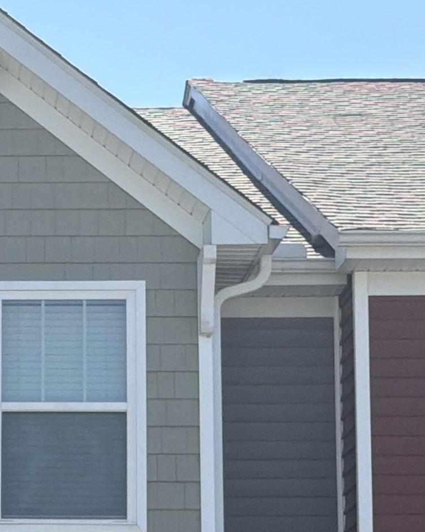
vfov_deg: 12.4
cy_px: 553
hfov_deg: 9.7
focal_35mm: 154
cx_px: -238
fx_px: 2421
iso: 64
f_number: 1.78
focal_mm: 6.76
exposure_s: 1/5208
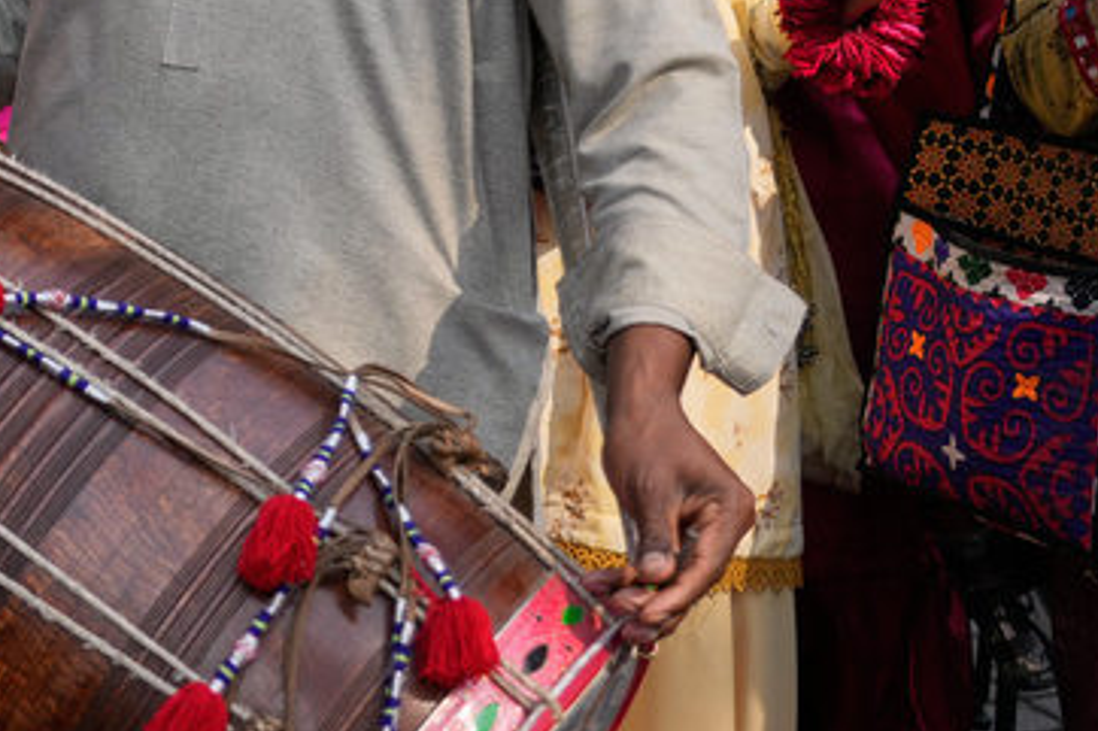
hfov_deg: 18.7
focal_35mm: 99
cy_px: -23
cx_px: -434
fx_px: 3018
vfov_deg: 13.6
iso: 400
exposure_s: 1/2000
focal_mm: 35
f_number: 4
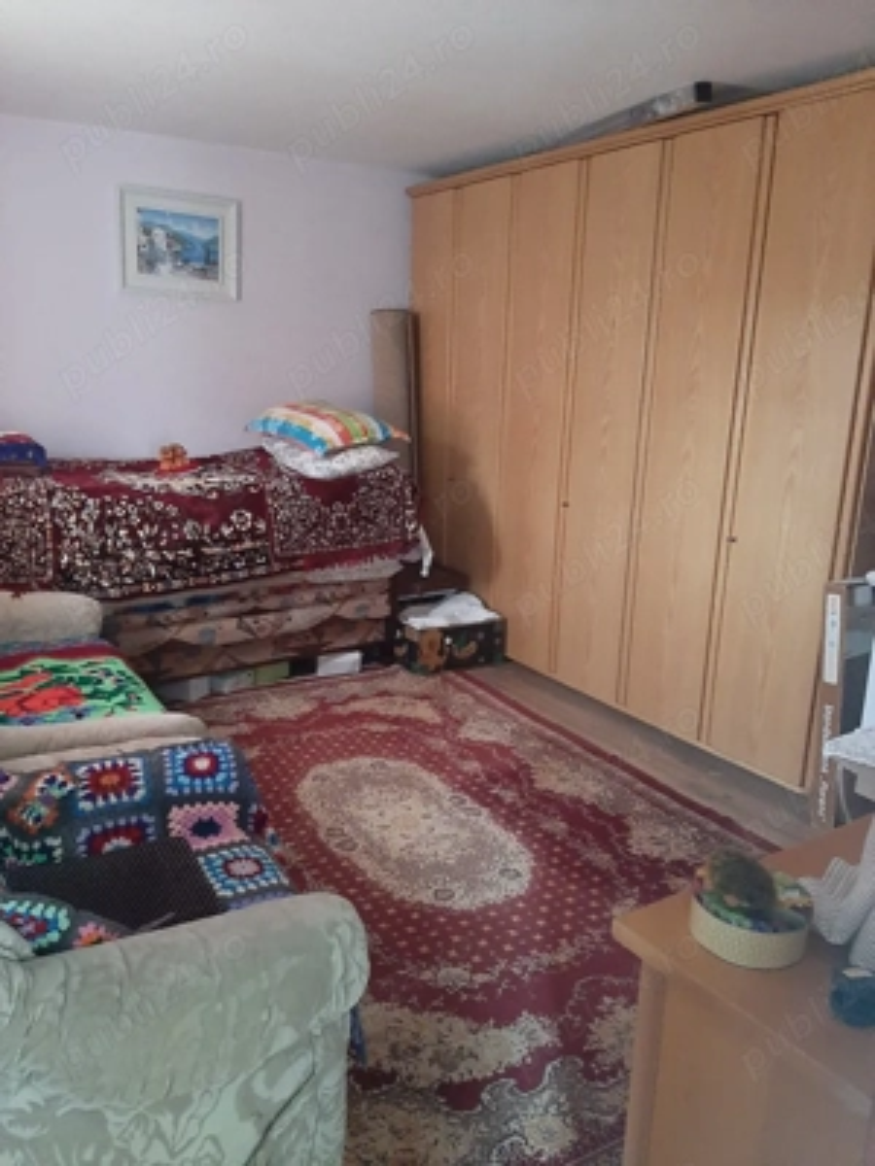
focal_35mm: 26
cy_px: 583
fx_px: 876
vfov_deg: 67.3
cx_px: 438
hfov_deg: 53.1
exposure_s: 1/20
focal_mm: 3.93
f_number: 1.7
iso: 640
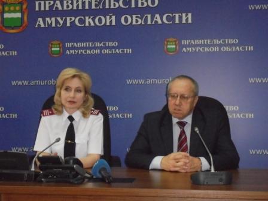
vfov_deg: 22.9
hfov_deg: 30.3
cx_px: 134
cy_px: 100
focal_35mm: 64
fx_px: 495
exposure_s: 1/60
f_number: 5.6
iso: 800
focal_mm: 11.5
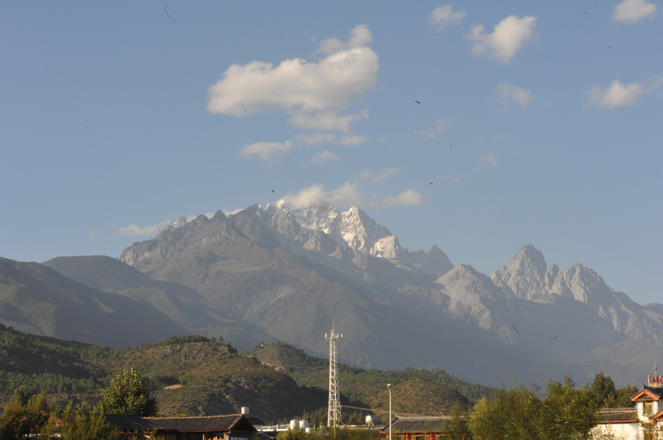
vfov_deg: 13.0
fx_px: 1932
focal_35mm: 105
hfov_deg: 19.5
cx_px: 332
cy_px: 220
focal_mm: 105
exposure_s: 1/80
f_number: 29
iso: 640
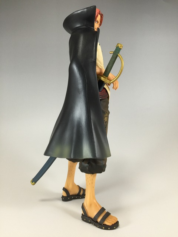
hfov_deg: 48.2
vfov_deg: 61.7
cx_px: 89
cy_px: 118
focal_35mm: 29
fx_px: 199
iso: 64
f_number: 2.2
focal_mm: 4.15
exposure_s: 1/33
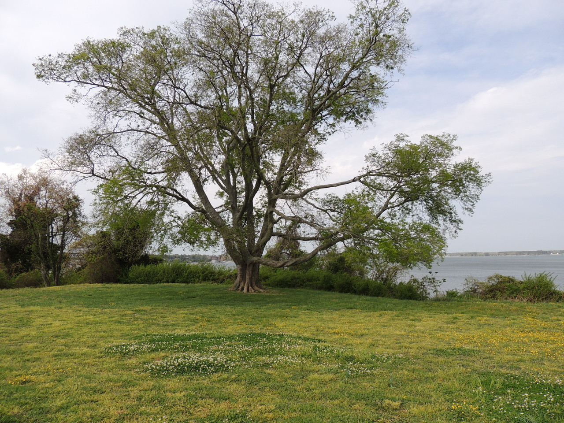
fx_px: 391
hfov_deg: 71.6
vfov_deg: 56.8
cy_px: 212
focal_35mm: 24
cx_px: 282
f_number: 3
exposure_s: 1/1250
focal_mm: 4.3
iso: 100
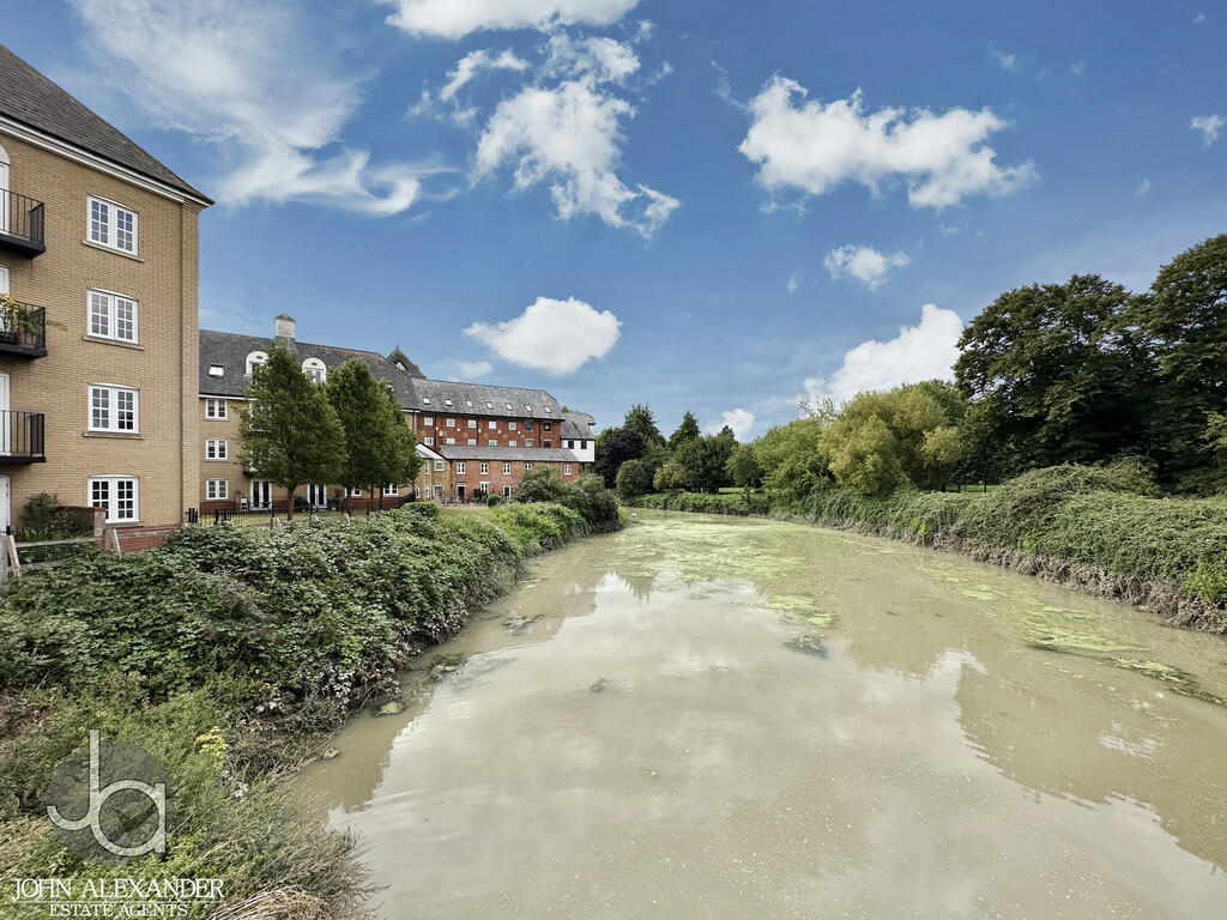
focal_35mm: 14
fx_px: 496
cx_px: 614
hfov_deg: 102.1
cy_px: 460
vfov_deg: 85.7
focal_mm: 2.22
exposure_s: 1/1689
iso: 50
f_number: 2.2
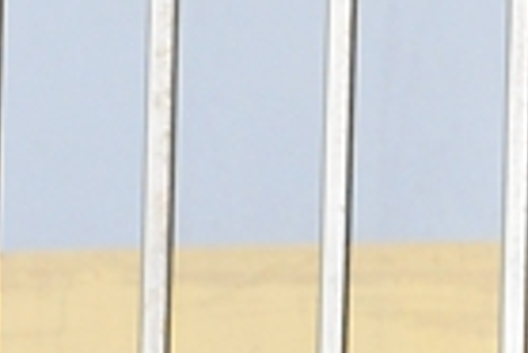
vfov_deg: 1.6
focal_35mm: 863
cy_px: 144
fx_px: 12670
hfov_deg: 2.4
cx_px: 923
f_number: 5
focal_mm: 200
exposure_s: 1/500
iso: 400
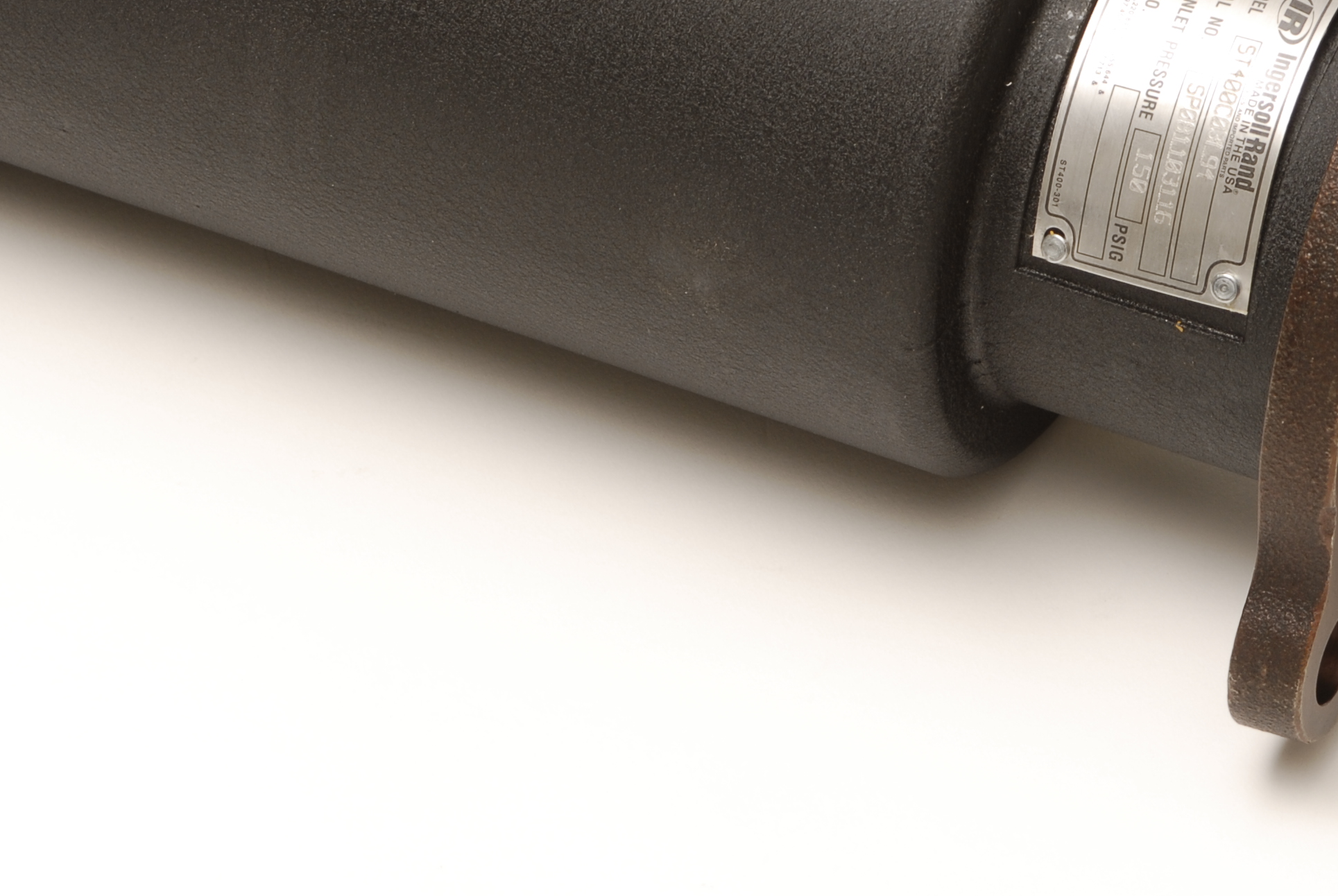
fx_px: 10979
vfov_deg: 4.7
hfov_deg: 7.0
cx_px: 687
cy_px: 12
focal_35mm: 295
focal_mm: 98
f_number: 11
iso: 100
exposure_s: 1/60
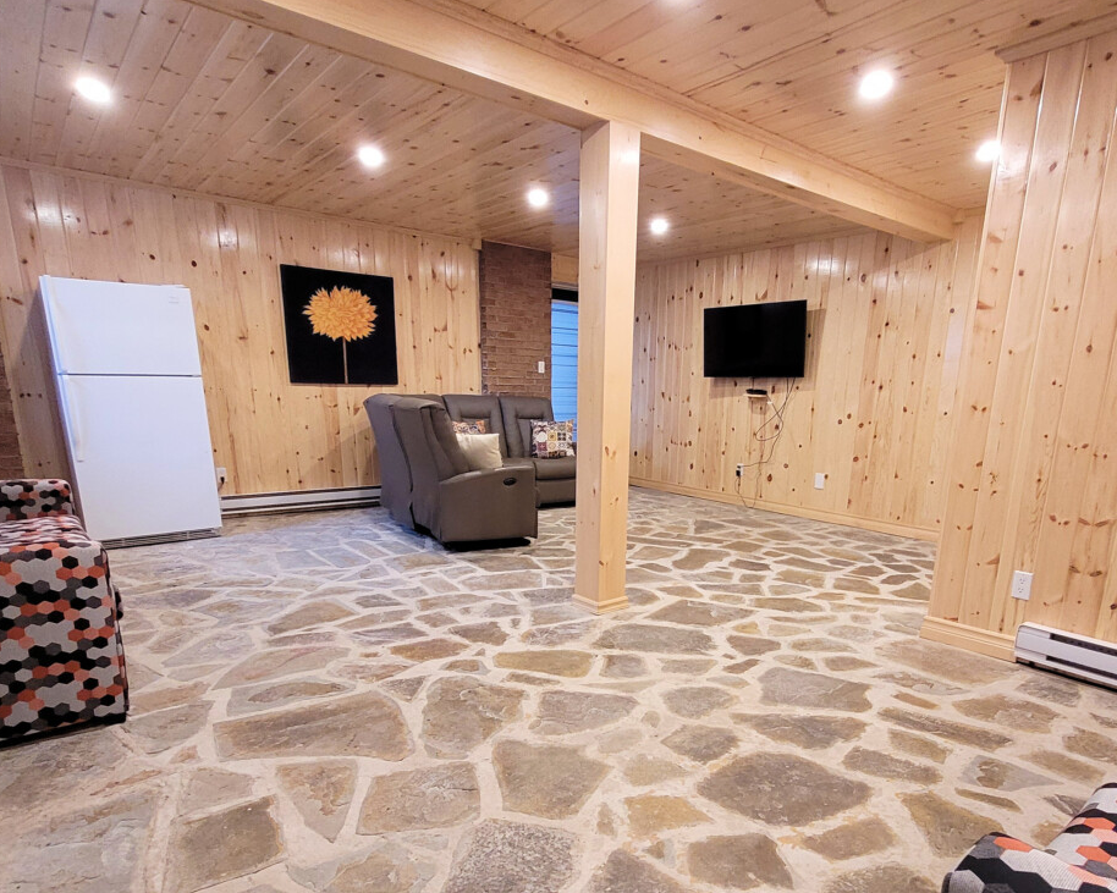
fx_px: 661
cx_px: 618
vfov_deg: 67.3
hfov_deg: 80.1
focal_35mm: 20
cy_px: 546
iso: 320
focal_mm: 1.74
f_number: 2.2
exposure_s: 1/40
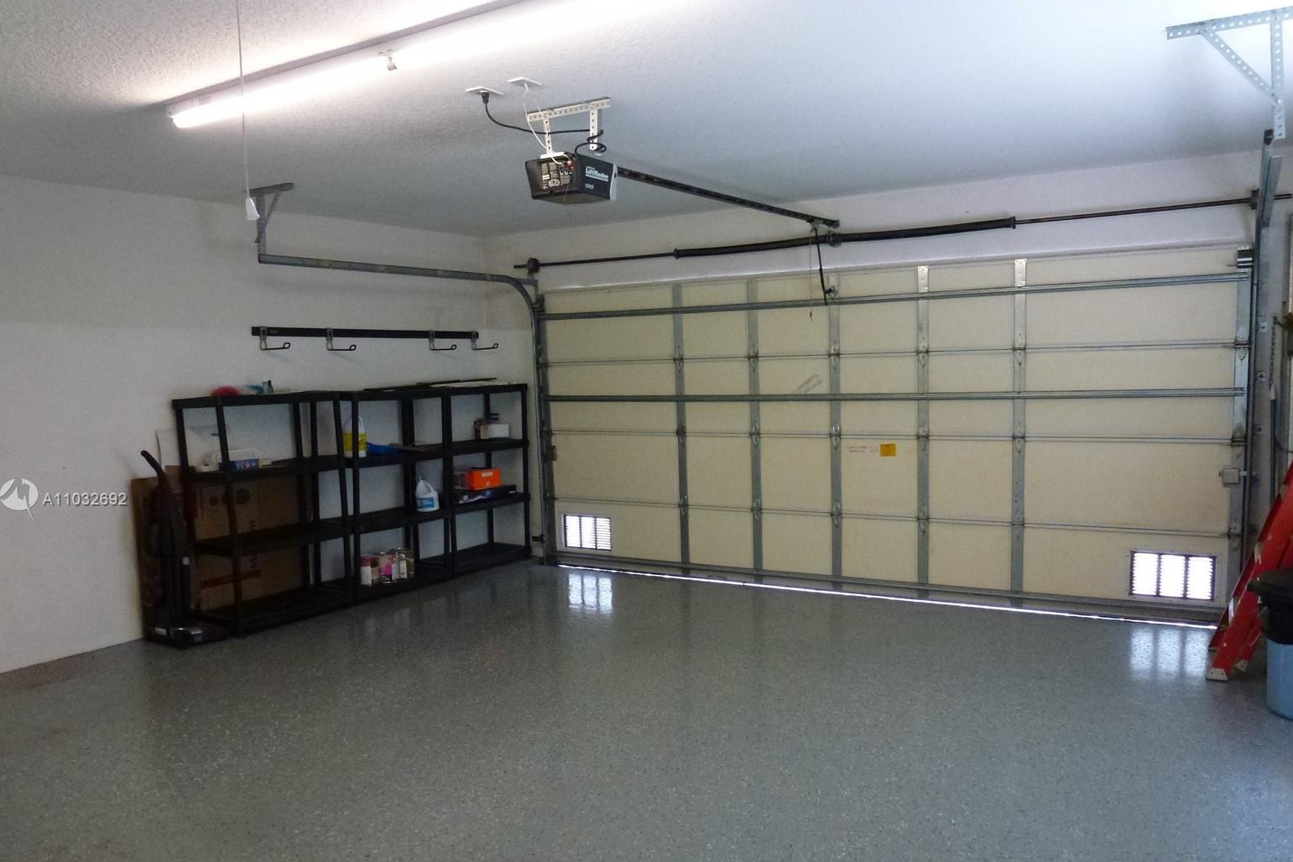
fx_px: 970
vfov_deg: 47.7
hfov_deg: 67.4
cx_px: 665
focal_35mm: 27
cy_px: 500
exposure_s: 1/40
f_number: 3.3
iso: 400
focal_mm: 4.3
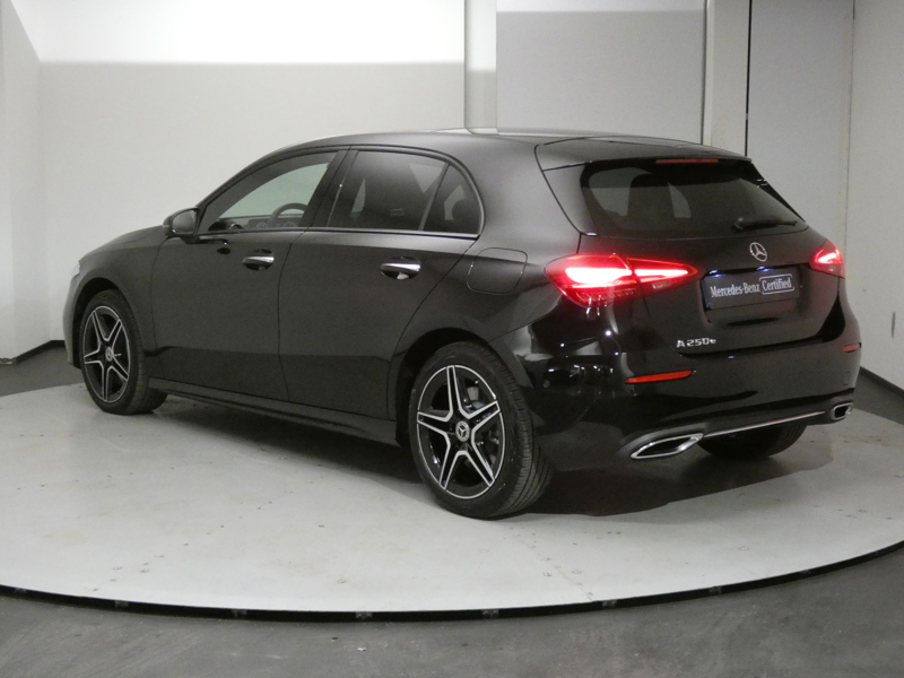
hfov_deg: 36.2
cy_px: 339
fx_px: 1384
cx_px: 452
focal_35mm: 53
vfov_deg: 27.5
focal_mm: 9.5
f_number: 3.9
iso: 1600
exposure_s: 1/60
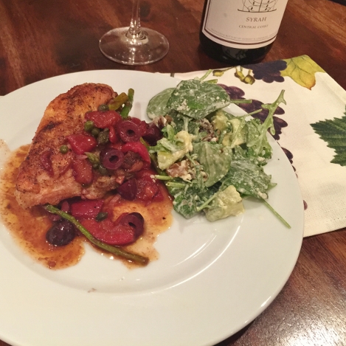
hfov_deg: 46.6
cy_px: 171
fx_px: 396
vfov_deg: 47.2
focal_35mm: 35
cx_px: 121
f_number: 2.2
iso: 125
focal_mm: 4.15
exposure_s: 1/15
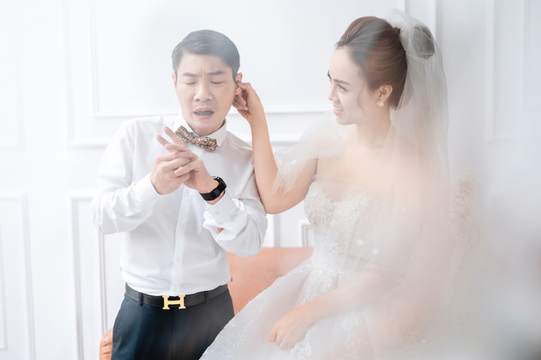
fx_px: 751
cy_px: 180
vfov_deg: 26.9
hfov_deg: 39.6
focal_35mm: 50
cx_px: 270
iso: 800
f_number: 3.2
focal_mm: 50
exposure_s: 1/125
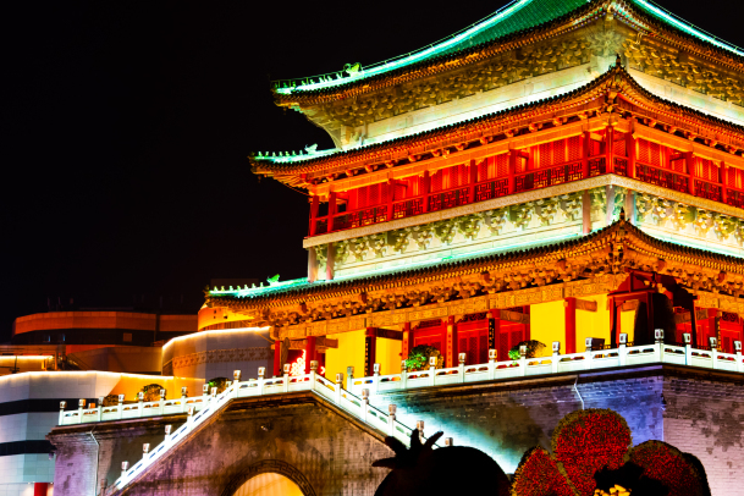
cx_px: 571
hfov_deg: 26.9
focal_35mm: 74
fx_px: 1529
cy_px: 181
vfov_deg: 18.4
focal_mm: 44
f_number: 4
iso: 800
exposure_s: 1/50
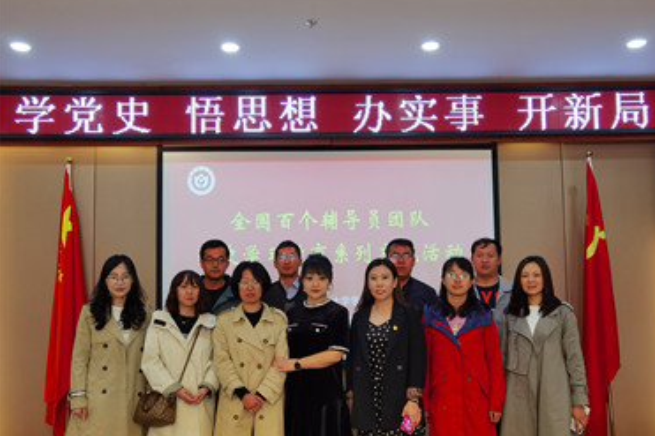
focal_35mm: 37
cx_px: 331
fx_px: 673
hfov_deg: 51.9
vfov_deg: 35.9
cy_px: 237
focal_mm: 6.71
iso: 125
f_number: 1.9
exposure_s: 1/100
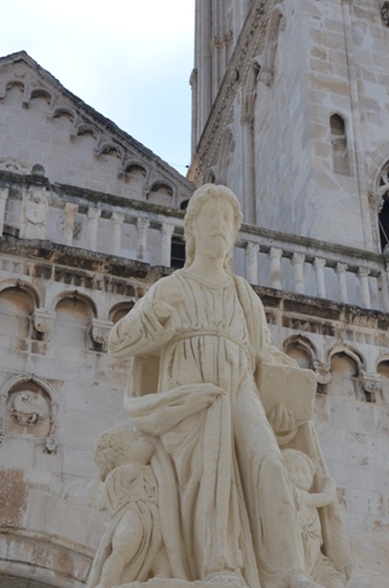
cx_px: 214
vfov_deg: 27.3
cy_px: 364
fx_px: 1204
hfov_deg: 18.3
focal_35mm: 74
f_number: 8
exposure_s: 1/250
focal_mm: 30
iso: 140
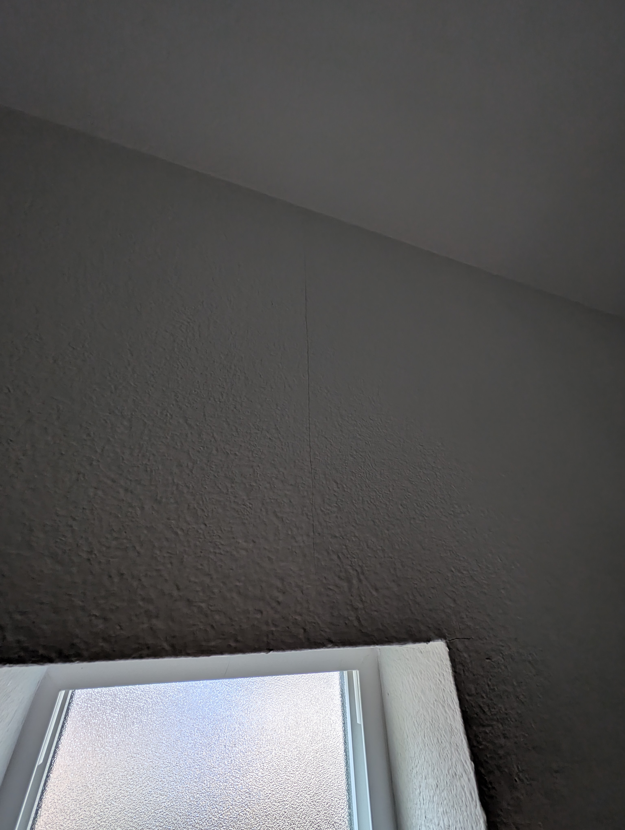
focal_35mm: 12
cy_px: 415
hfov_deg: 94.6
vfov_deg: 110.5
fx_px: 288
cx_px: 312
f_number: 1.95
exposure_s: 1/23.8
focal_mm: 2.23
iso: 176
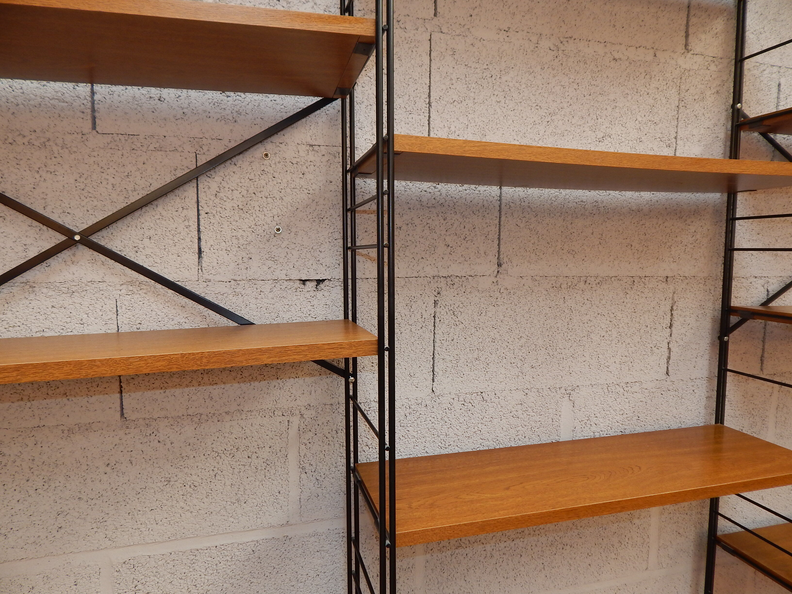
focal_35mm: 22
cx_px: 396
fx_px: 503
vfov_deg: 61.1
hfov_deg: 76.4
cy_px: 297
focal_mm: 4
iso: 125
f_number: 3
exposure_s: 1/30
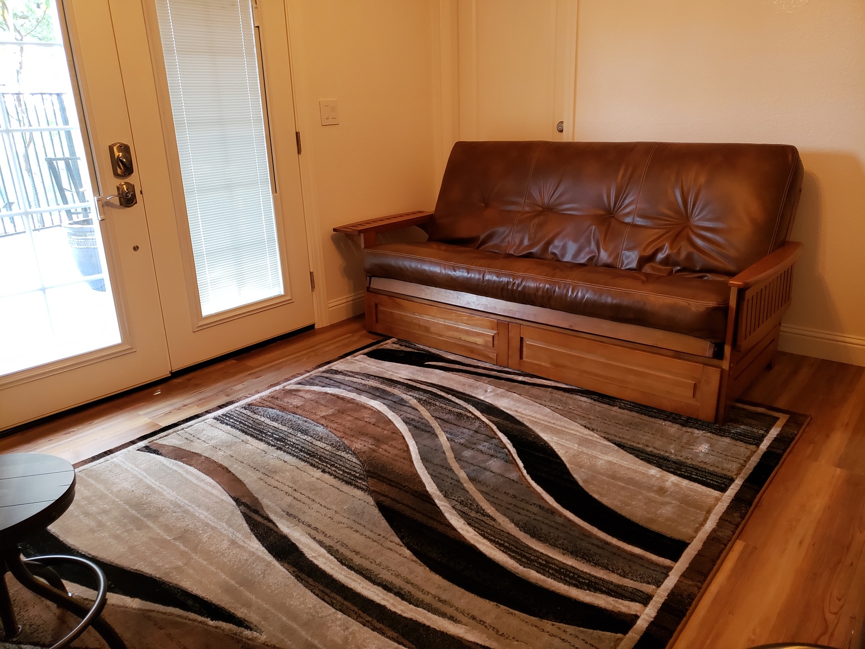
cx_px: 432
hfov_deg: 67.3
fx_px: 650
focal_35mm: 26
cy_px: 324
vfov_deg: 53.1
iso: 320
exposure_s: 1/60
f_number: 1.5
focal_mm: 4.3
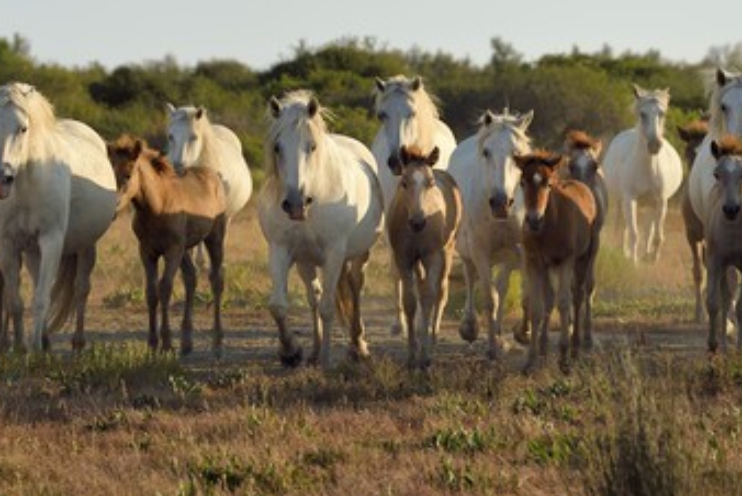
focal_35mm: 211
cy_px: 239
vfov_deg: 6.5
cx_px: 358
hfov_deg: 9.7
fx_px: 4353
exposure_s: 1/800
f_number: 7.1
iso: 200
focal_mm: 170
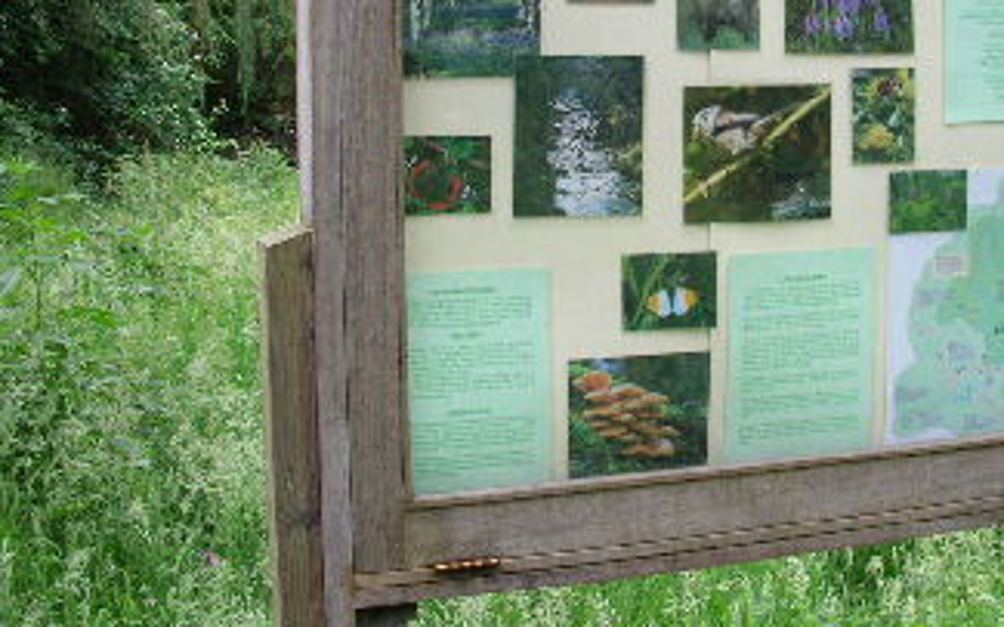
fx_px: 1559
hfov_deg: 35.4
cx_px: 643
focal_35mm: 57
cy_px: 134
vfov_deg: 22.5
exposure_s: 1/31.4
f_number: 3
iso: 50
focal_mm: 5.8
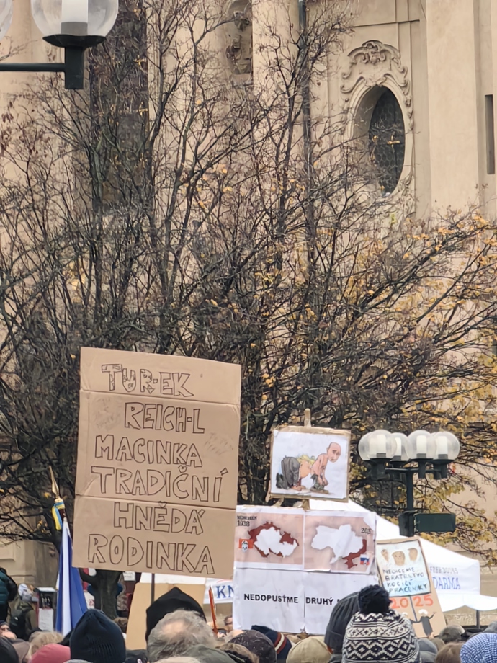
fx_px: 6547
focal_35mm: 342
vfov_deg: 5.8
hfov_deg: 4.3
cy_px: 332
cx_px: 248
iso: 250
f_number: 3.5
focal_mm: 16.85
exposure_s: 1/33.3
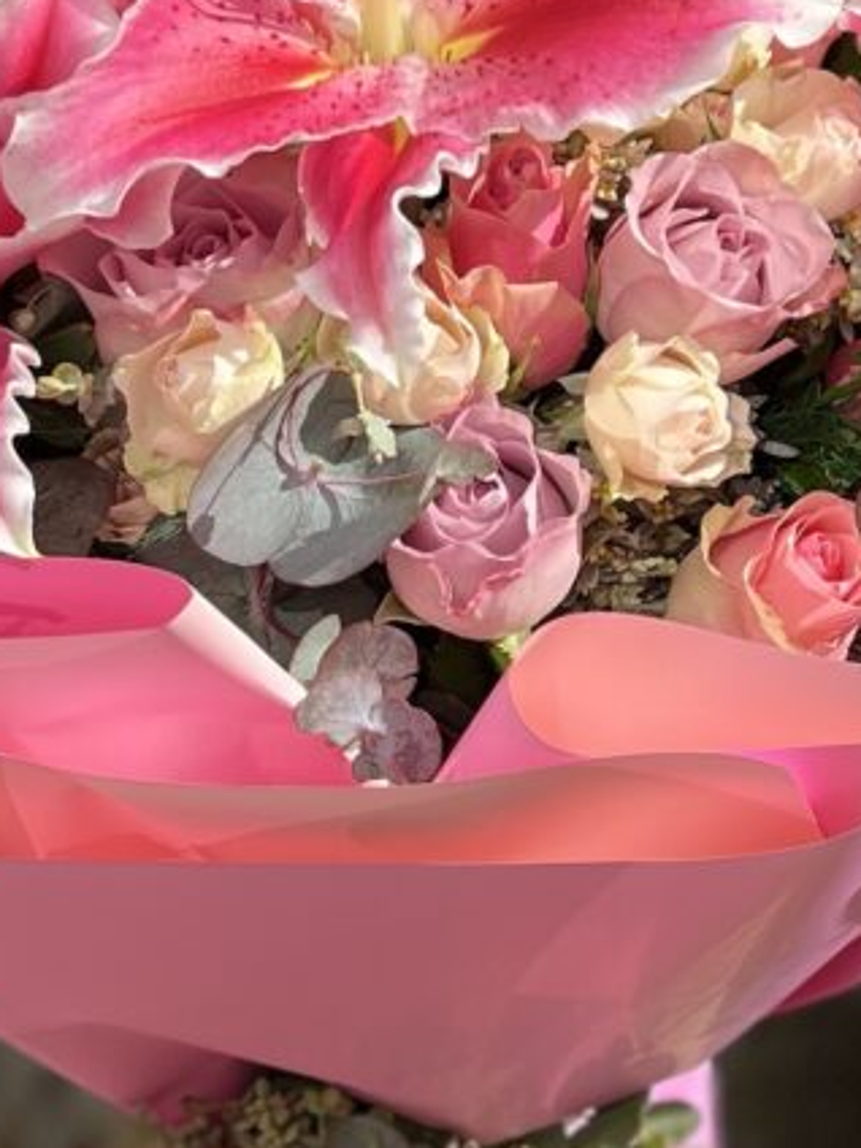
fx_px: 3250
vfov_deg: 20.0
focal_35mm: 98
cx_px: 460
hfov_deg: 15.1
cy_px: 506
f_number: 1.5
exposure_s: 1/2008
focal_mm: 5.7
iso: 50
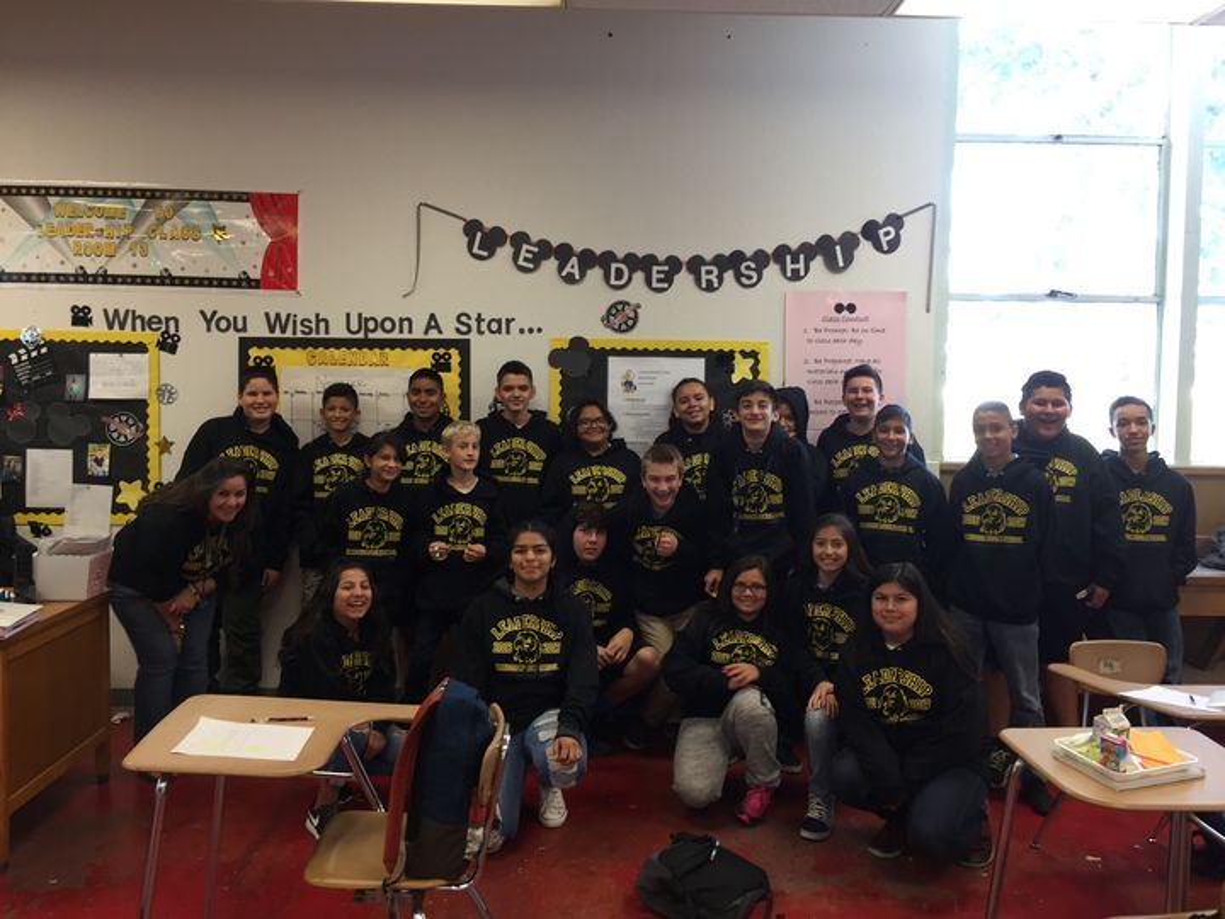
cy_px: 460
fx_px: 1026
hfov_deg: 61.7
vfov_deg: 48.2
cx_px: 612
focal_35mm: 29
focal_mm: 4.15
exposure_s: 1/30
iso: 80
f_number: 2.2
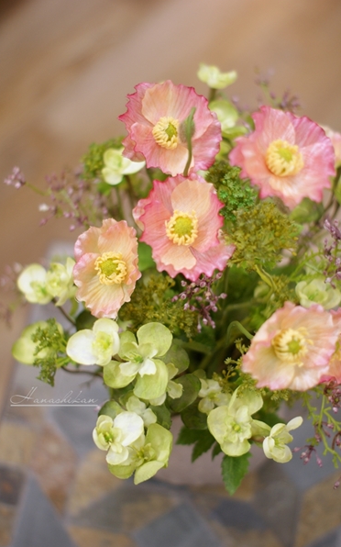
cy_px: 274
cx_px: 181
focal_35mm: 77
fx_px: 1146
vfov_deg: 26.8
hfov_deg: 16.9
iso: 200
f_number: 1.8
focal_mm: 50
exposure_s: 1/100
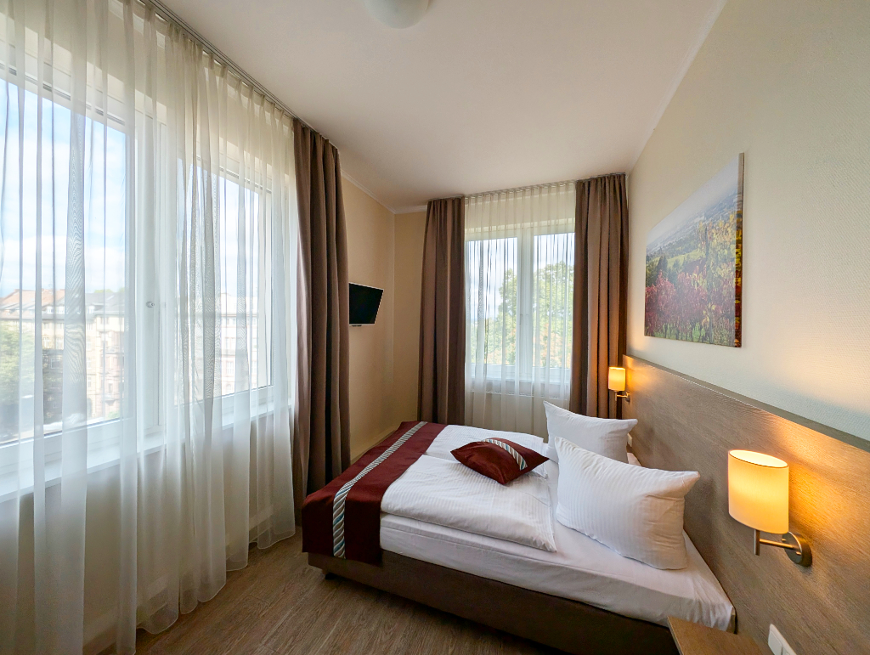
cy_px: 328
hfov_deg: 110.5
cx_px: 435
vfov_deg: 94.6
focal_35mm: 12
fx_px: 302
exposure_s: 1/522
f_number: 1.9
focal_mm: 2.2
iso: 38
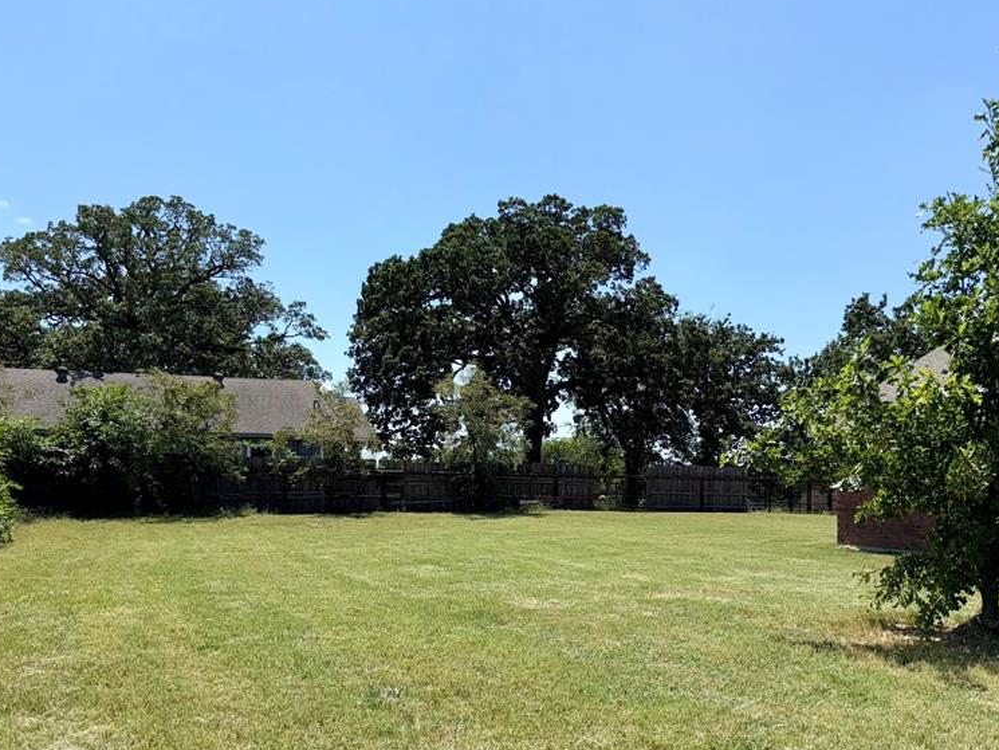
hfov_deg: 55.3
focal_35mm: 33
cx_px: 539
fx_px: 953
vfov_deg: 42.6
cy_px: 474
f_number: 1.78
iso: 50
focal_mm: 6.76
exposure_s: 1/11905
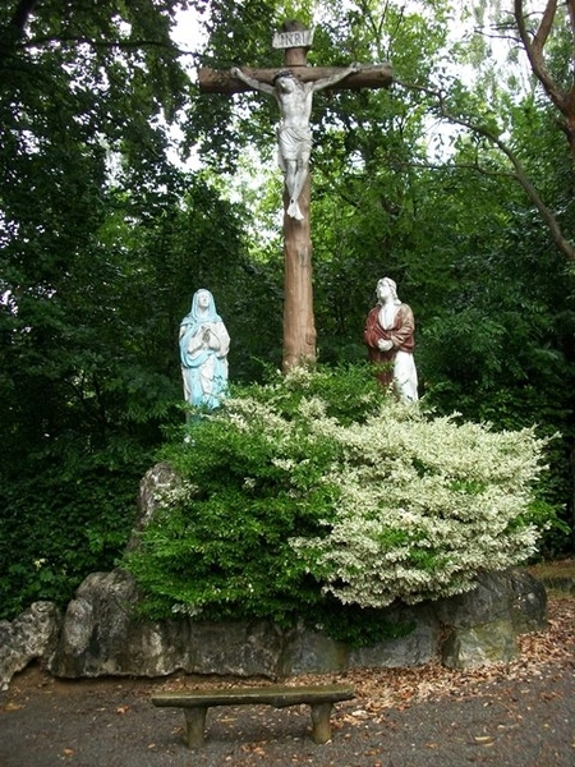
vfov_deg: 56.8
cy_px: 384
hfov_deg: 44.2
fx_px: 709
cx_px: 288
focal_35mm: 32
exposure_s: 1/125
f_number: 2.9
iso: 234
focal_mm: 5.7
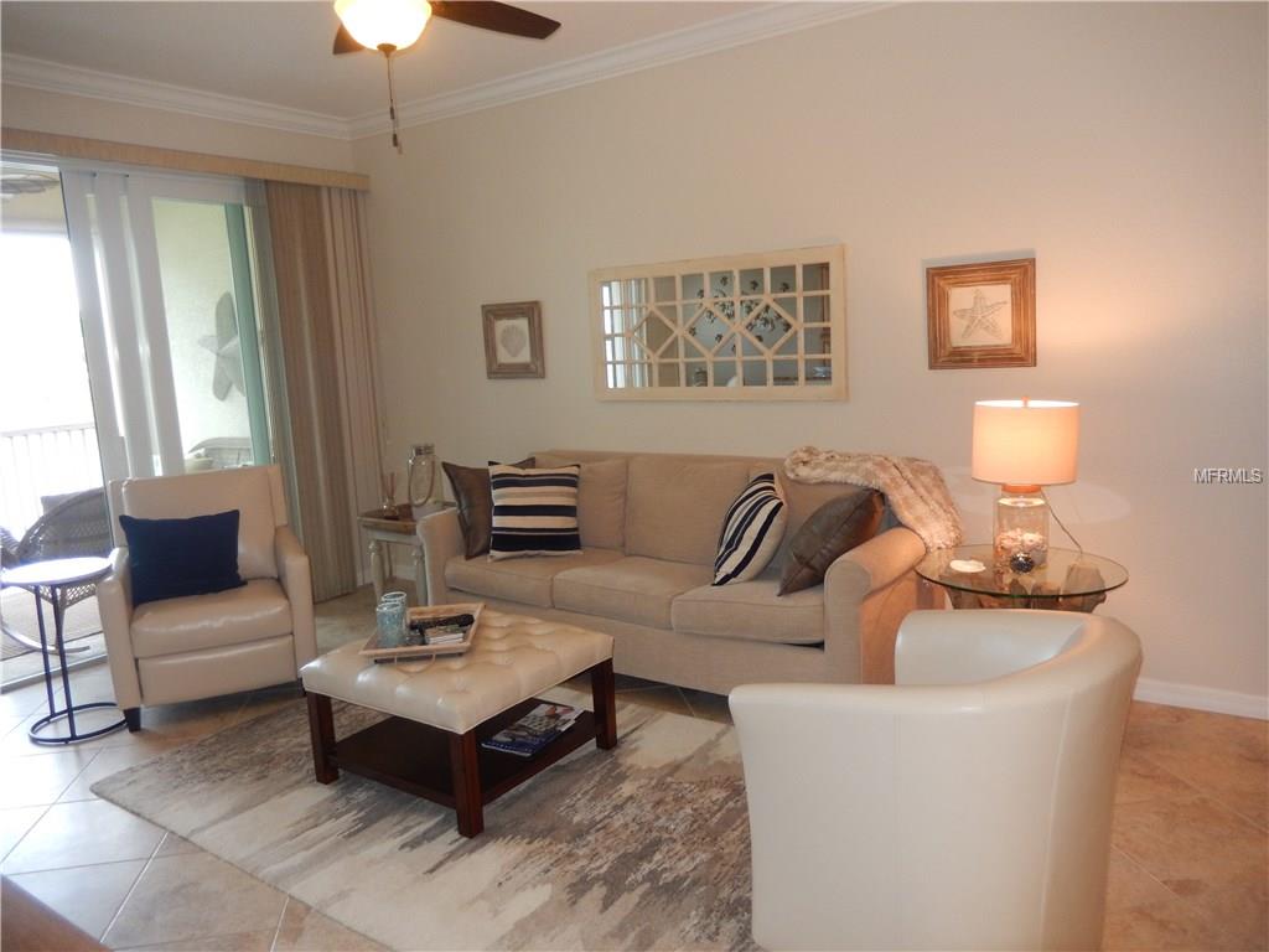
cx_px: 634
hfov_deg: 69.4
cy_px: 476
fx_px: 916
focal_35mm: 25
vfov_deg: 54.9
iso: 200
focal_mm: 4.5
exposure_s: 1/30
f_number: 3.4
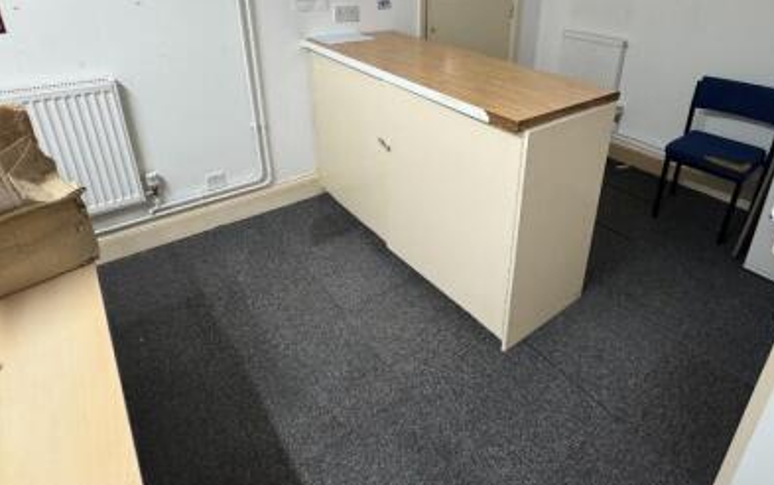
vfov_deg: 53.4
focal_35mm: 22
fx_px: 464
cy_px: 141
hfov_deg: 79.1
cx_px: 446
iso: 200
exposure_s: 1/100
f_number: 2.2
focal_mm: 2.22
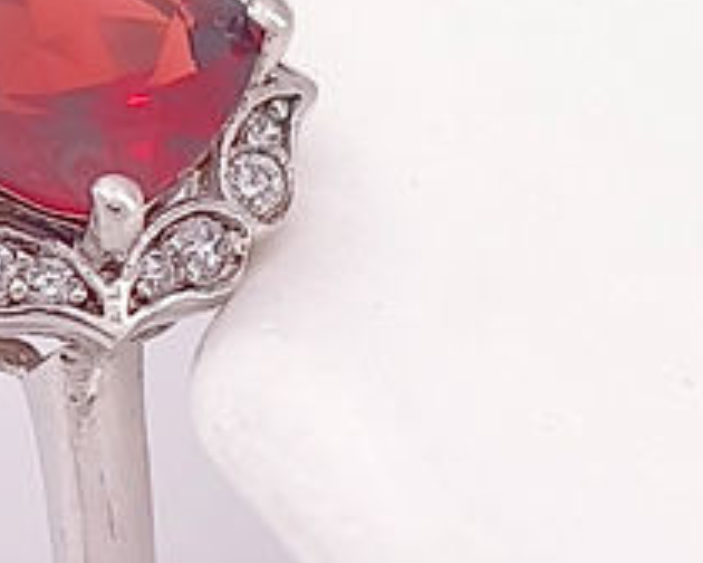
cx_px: 375
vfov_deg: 2.2
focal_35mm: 697
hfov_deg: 2.8
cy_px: -45
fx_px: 14502
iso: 125
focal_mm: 22.48
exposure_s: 1/200
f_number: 2.67
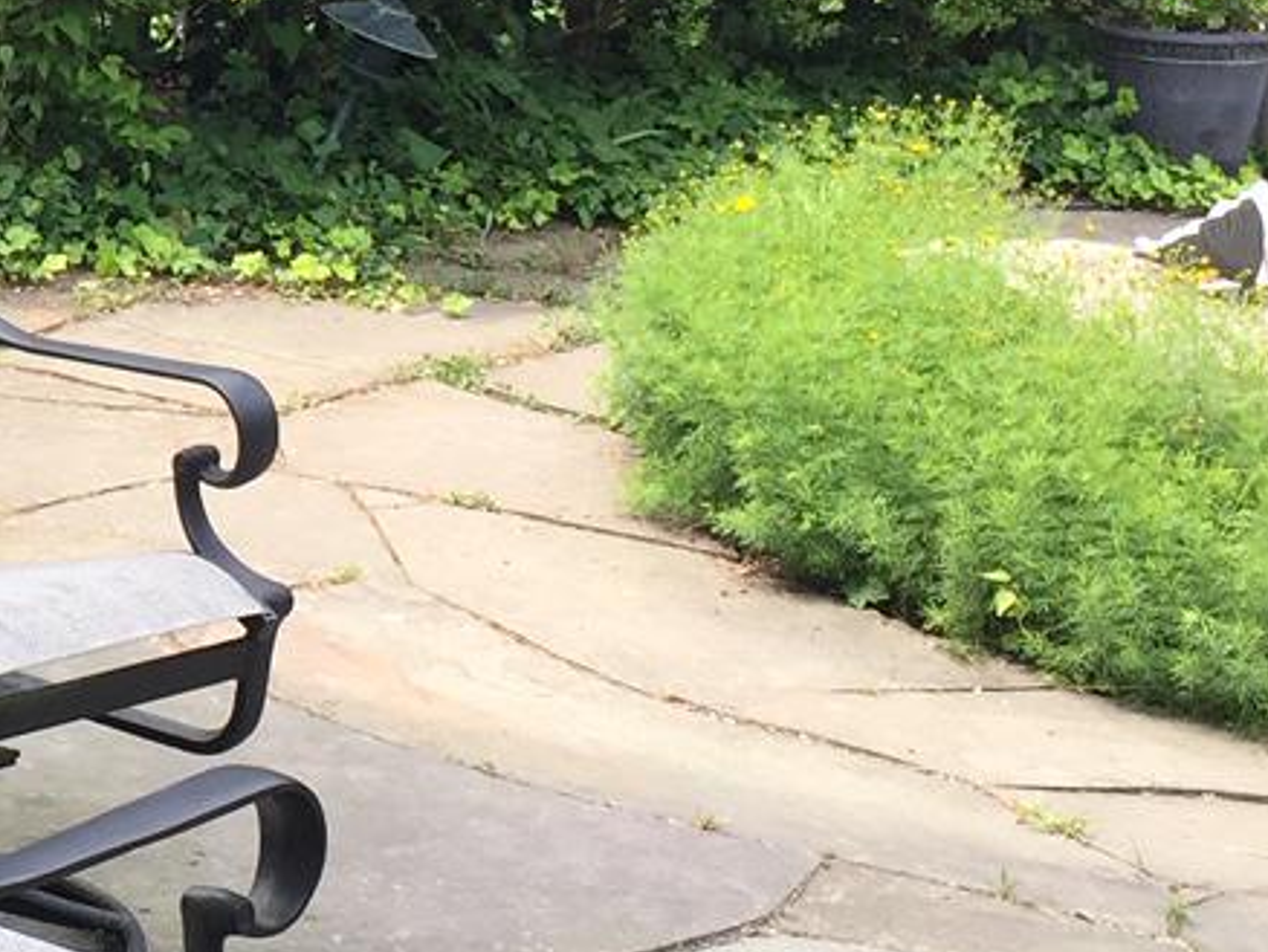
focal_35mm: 108
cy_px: 156
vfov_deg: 13.6
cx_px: -281
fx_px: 3958
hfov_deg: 17.3
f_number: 2.2
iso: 32
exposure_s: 1/416
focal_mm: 4.15
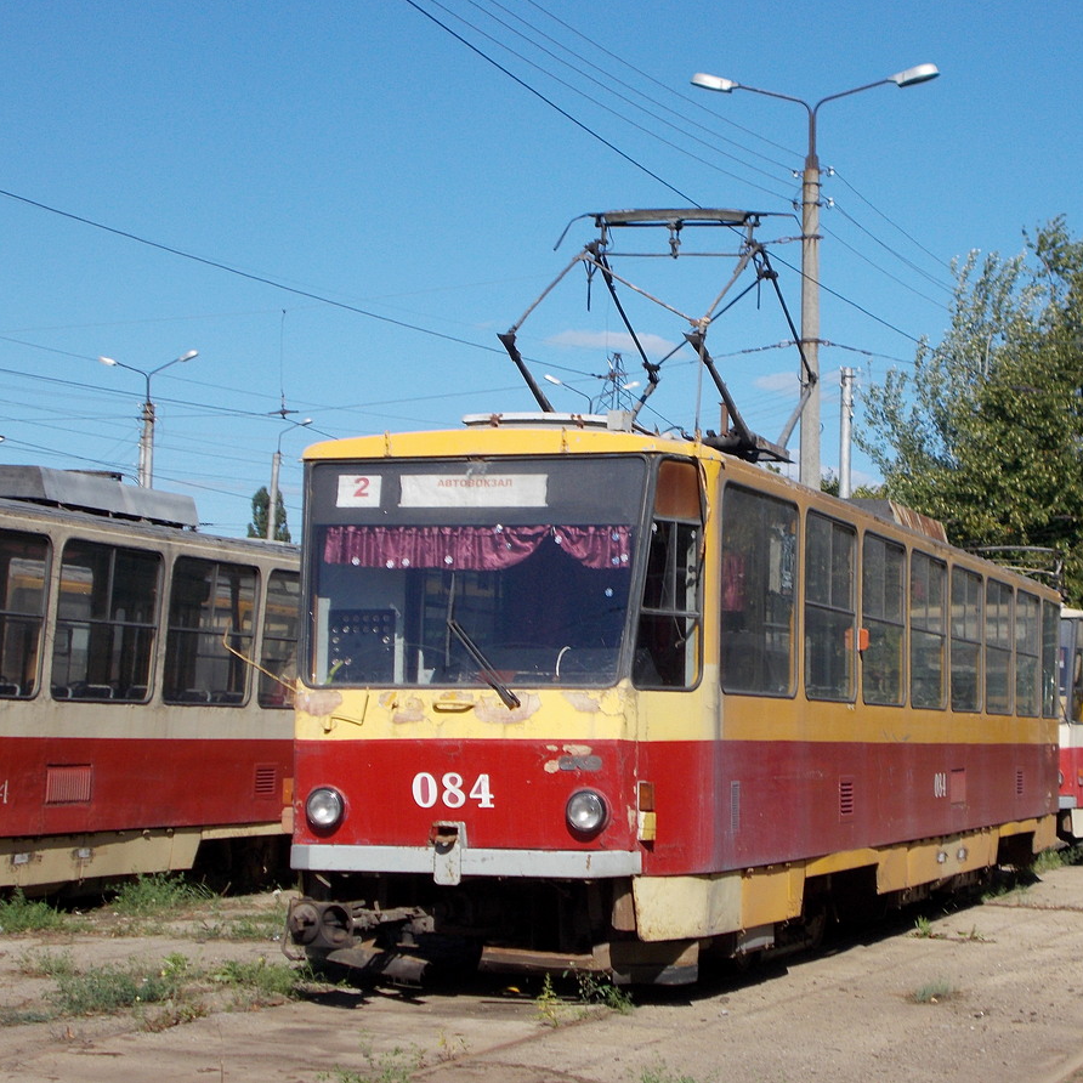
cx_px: 688
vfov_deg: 25.0
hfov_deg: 24.9
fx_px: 2442
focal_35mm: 69
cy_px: 539
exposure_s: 1/100
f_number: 12.3
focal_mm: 10.3
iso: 80
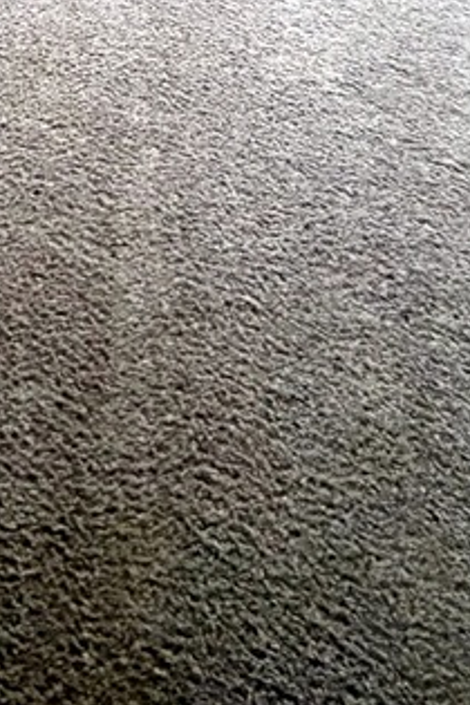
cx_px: 45
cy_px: -412
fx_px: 979
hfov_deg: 26.1
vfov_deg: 25.9
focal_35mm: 50
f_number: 2.2
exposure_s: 1/60
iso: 1000
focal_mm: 2.22
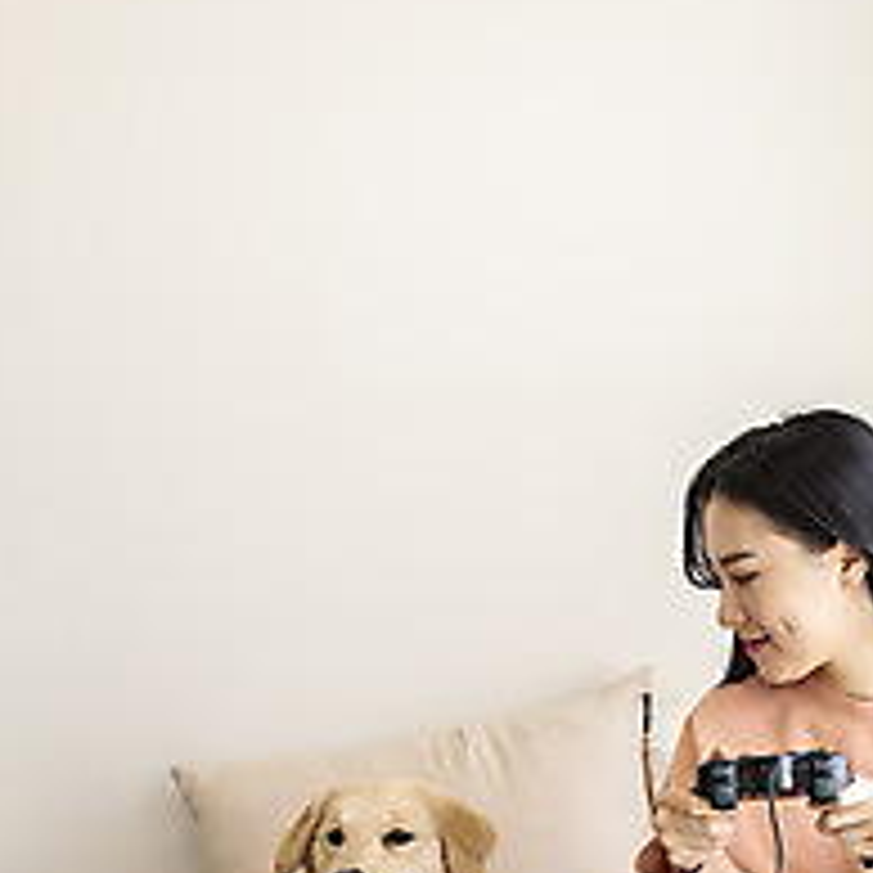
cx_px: 511
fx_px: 2254
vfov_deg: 21.6
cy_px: 724
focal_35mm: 79
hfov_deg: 21.9
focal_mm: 30
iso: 250
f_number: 2.8
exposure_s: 1/320
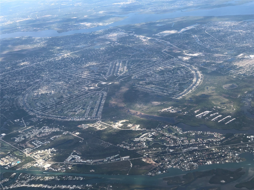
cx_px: 127
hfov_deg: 33.8
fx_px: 418
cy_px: 95
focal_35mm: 57
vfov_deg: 25.7
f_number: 2.8
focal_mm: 6.6
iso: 20
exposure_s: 1/286
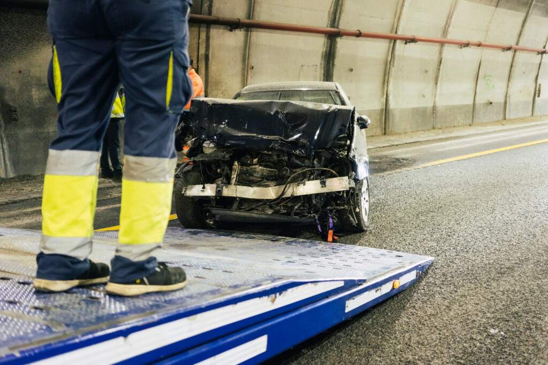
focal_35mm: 35
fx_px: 533
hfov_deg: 54.4
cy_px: 182
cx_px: 274
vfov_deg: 37.9
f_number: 2.8
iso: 800
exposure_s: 1/100
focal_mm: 35
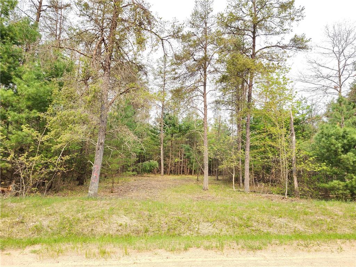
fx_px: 237
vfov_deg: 58.9
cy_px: 134
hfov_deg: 73.9
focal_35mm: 23
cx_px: 178
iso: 12
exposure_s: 1/214
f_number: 1.8
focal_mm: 6.4
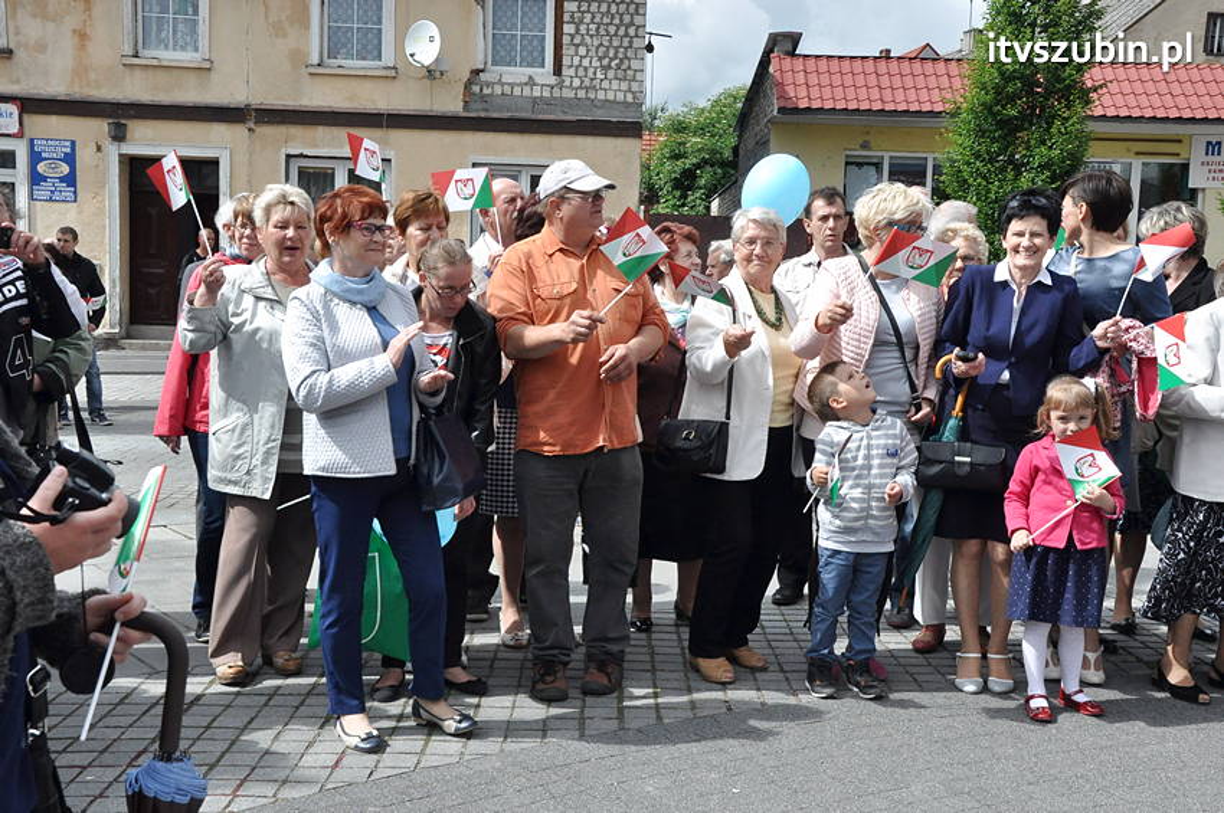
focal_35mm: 39
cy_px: 406
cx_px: 612
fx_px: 1325
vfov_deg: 34.1
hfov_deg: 49.6
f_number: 13
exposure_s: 1/1000
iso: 1250
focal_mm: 26
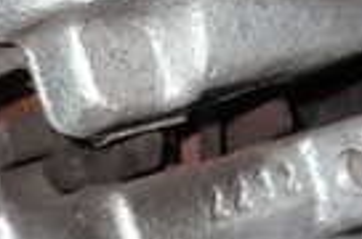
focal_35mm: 138
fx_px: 1384
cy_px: -77
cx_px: 224
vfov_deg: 9.7
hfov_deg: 14.9
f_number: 6.3
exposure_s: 1/30
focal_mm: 5.4
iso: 100
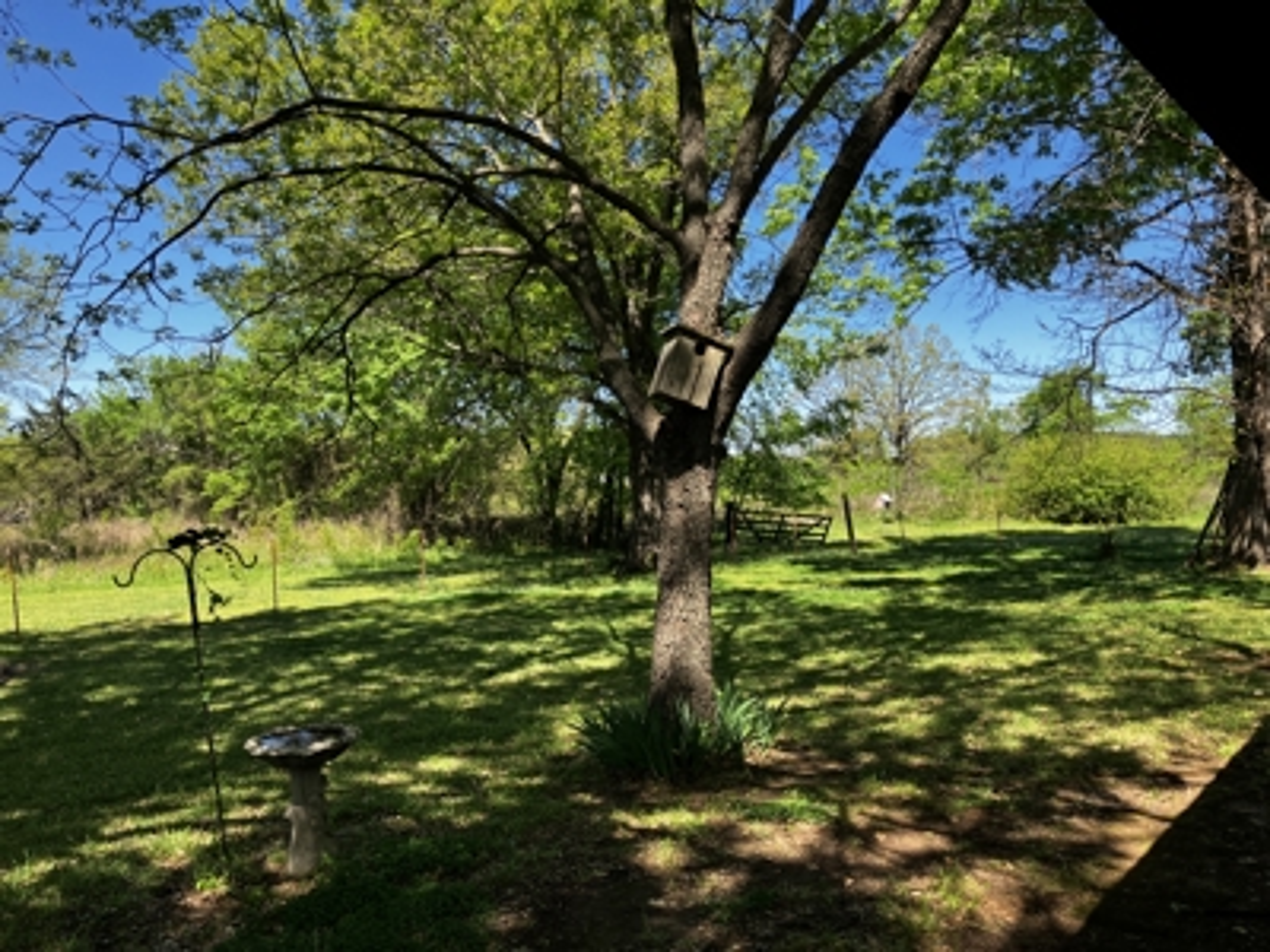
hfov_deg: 63.4
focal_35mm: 28
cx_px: 635
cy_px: 476
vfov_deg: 49.7
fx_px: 1027
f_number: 1.8
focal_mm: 3.99
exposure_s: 1/607
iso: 32
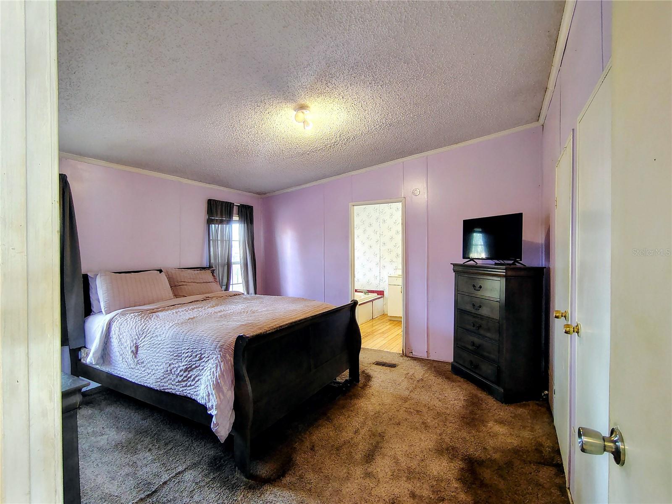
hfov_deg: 94.5
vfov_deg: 78.1
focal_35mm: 16
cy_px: 252
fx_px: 311
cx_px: 336
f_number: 2.2
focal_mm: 2.13
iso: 492
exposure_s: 1/24
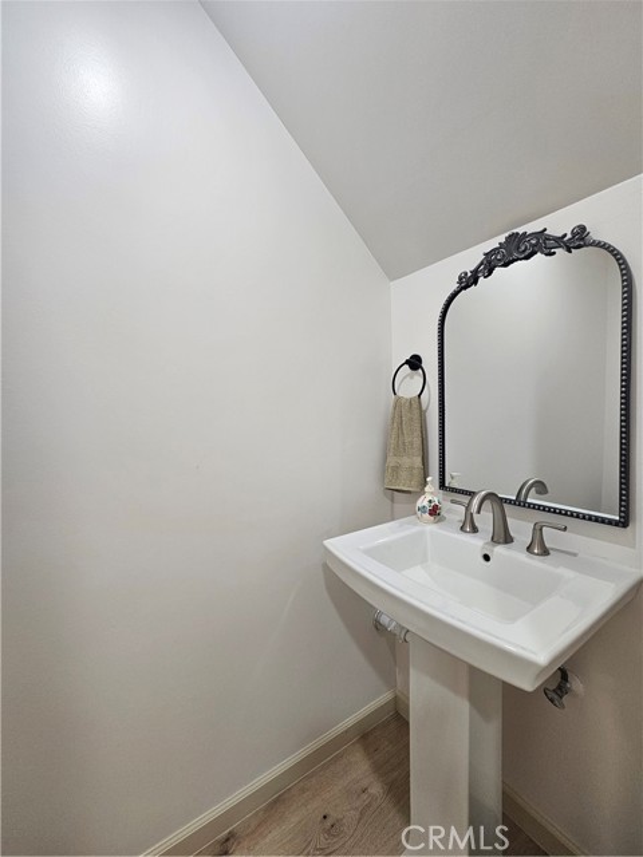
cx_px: 322
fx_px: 322
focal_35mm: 13
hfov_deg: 89.9
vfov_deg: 106.2
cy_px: 428
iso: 64
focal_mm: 2.2
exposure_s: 1/60
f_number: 2.2
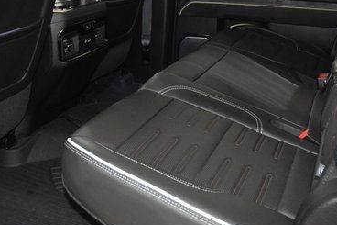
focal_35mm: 47
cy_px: 81
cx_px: 138
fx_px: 440
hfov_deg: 41.8
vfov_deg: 28.5
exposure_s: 1/50
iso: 3200
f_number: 3.5
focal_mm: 18
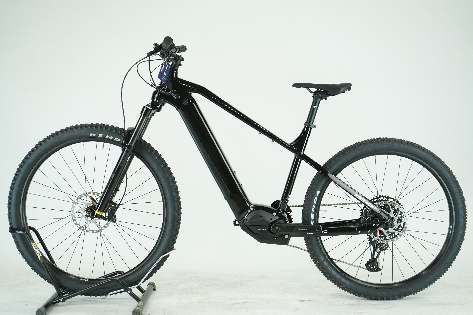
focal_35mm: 54
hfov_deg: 36.9
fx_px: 709
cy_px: 158
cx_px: 236
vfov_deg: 25.1
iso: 1600
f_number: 5.6
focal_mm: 54
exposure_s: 1/200
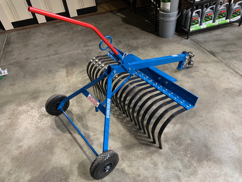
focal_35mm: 26
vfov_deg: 53.1
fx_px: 182
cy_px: 91
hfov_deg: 67.3
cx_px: 121
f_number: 1.8
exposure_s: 1/60
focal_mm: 4.25
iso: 200
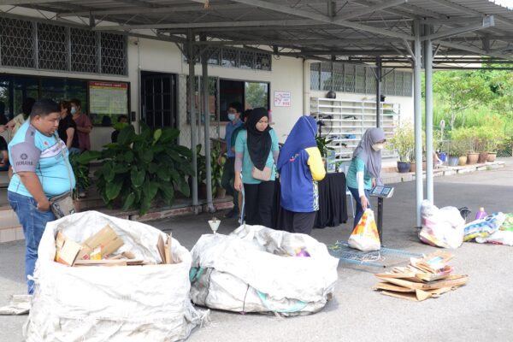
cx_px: 256
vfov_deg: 31.9
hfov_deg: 46.4
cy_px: 171
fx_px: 598
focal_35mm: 42
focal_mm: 28
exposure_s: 1/200
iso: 200
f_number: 5
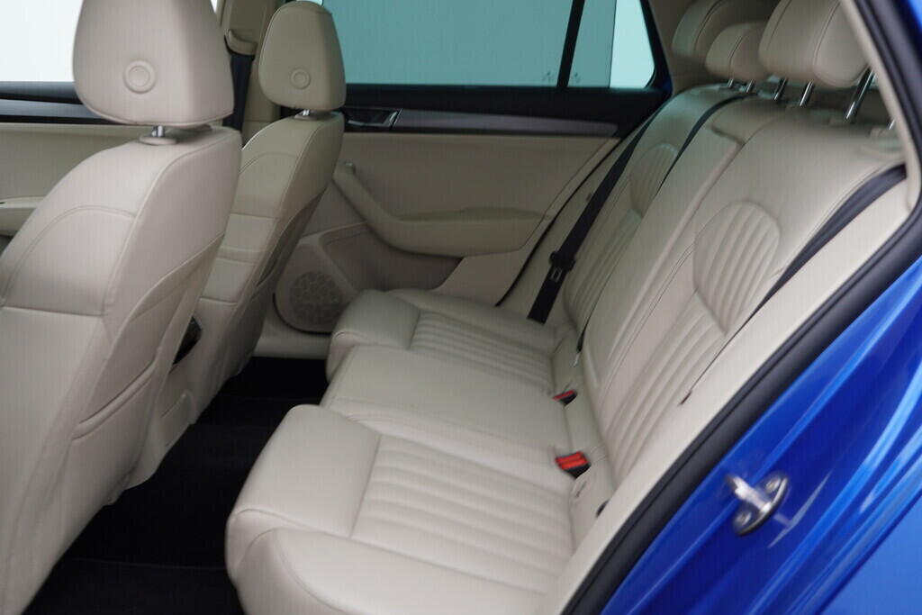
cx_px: 461
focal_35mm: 36
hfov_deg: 53.1
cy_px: 308
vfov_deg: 36.9
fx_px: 922
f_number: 3.2
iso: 125
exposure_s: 1/40
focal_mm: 24
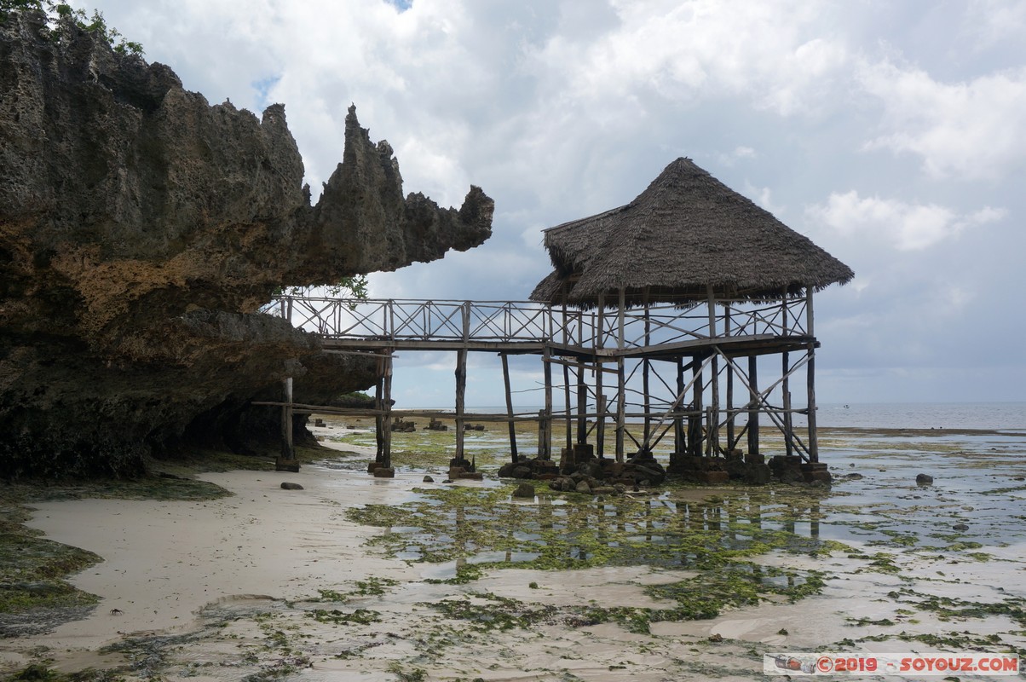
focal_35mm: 33
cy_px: 341
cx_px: 513
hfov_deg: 57.3
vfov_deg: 39.9
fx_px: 939
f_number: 9
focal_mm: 22
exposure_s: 1/320
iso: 100
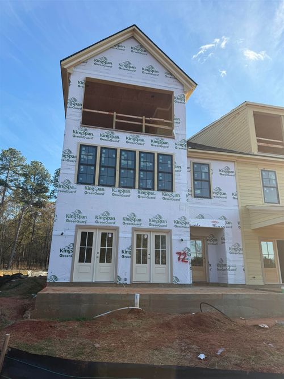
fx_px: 263
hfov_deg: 56.8
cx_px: 142
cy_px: 190
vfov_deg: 71.6
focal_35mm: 24
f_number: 1.78
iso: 80
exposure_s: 1/2299
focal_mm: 6.76
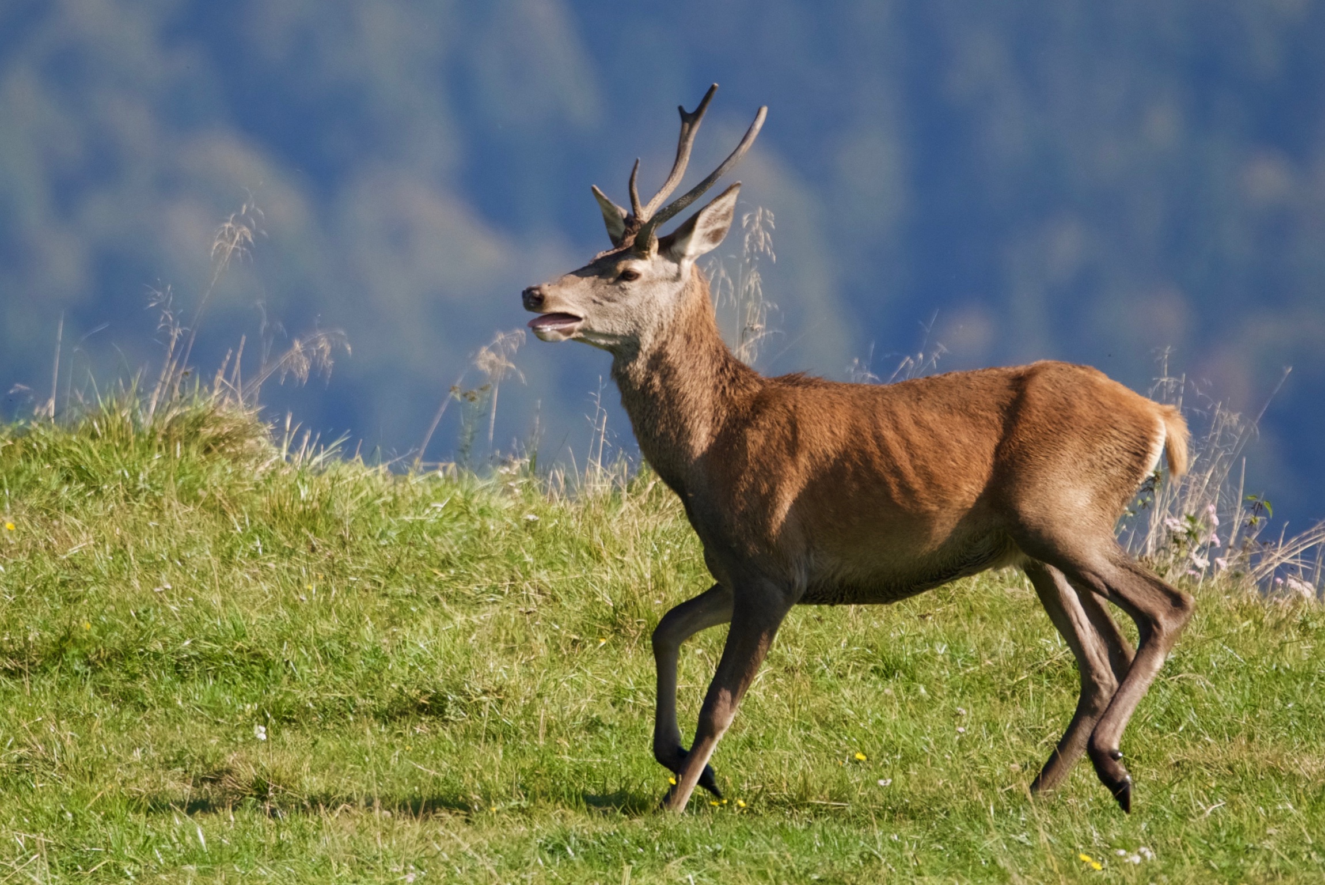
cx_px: 662
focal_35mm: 600
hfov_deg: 3.4
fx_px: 22090
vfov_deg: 2.3
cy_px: 442
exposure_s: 1/1000
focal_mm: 600
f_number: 6.3
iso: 400
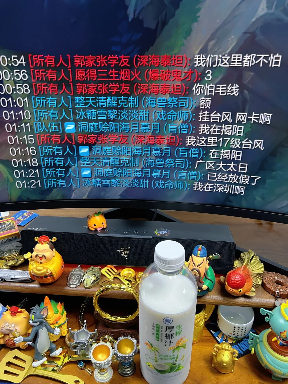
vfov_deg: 67.3
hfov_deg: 53.1
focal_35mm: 26
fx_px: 288
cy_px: 192
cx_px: 144
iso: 125
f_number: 1.5
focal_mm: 5.7
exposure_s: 1/79
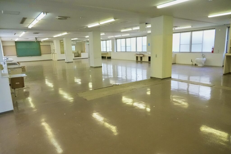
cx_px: 116
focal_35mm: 24
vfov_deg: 53.2
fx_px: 154
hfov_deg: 73.7
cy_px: 77
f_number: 4
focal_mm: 24
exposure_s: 1/8000
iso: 25600
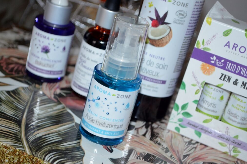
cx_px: 125
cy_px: 83
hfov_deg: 27.8
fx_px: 500
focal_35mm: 73
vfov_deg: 18.6
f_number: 5.3
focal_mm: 48
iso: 1250
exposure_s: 1/60
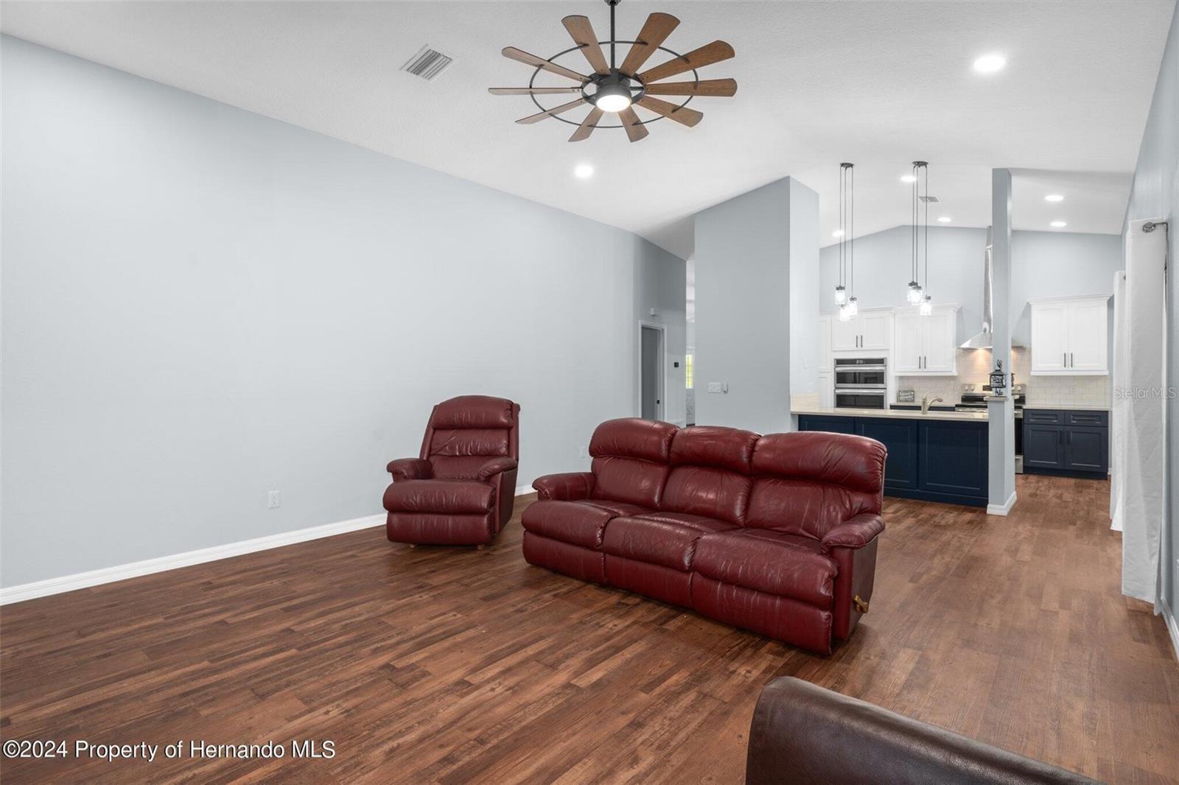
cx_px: 590
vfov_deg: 70.4
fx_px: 557
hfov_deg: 93.3
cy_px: 392
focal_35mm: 17
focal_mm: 17
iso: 400
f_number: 8
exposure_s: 1/2
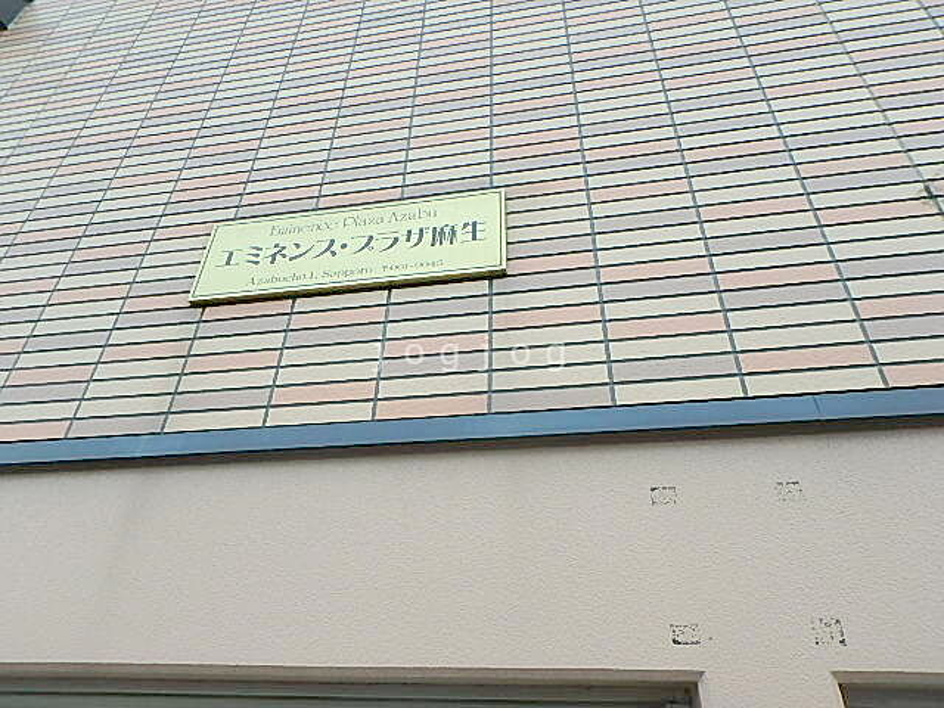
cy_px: 354
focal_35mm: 21
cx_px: 472
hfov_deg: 79.0
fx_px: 573
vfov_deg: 63.4
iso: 125
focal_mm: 3.7
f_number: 3.5
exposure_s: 1/320
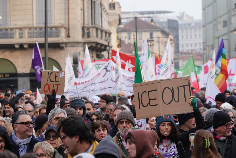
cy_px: 79
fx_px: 1311
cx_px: 118
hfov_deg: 10.3
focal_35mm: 200
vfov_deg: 6.9
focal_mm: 200
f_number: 11
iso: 800
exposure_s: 1/125
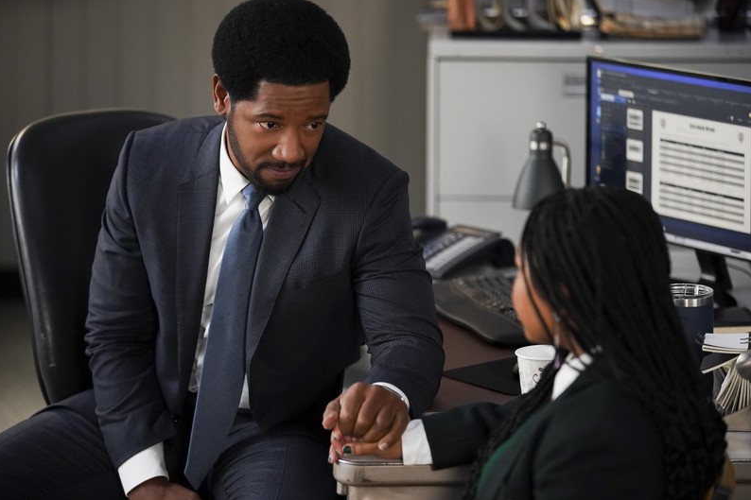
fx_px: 2732
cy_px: 249
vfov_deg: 10.5
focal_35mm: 131
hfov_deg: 15.7
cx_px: 374
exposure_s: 1/200
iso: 3200
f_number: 2.8
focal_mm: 130
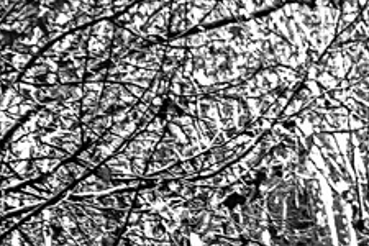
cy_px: 540
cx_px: 653
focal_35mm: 1405
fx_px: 14400
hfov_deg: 1.5
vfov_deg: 1.0
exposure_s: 1/40
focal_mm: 130
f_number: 5.6
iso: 100
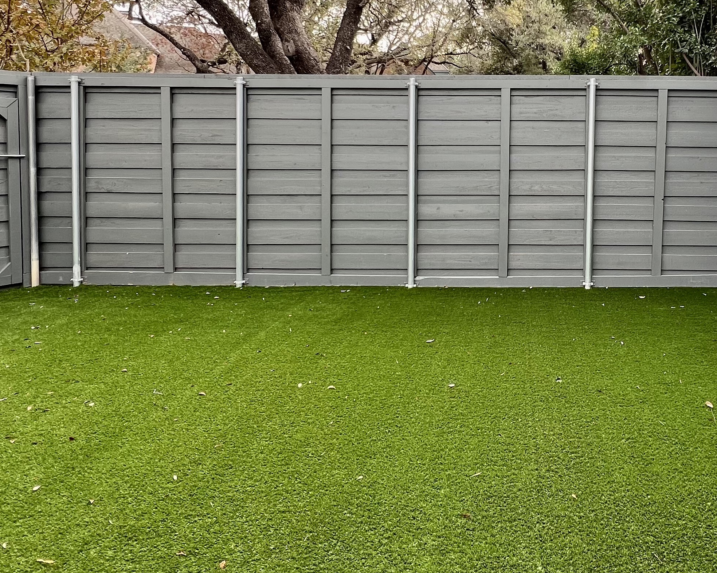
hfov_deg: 63.2
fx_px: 552
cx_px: 514
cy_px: 160
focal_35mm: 26
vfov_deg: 53.0
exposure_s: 1/124
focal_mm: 1.57
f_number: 1.8
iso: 32
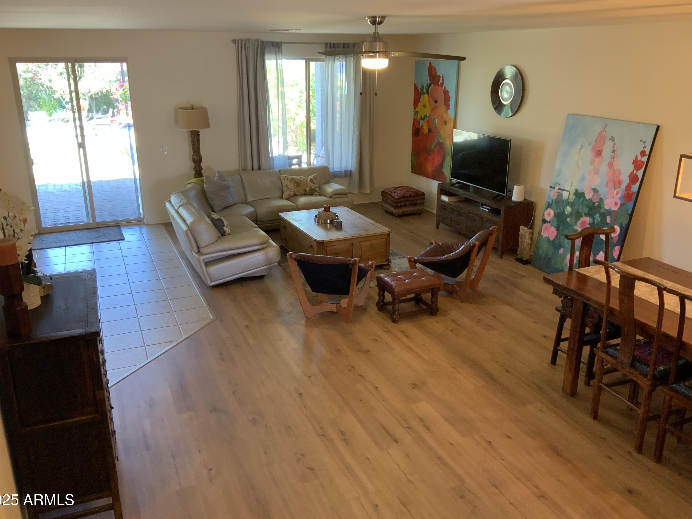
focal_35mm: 30
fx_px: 600
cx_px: 342
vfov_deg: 46.8
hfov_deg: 60.0
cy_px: 256
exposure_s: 1/60
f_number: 1.8
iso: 160
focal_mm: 3
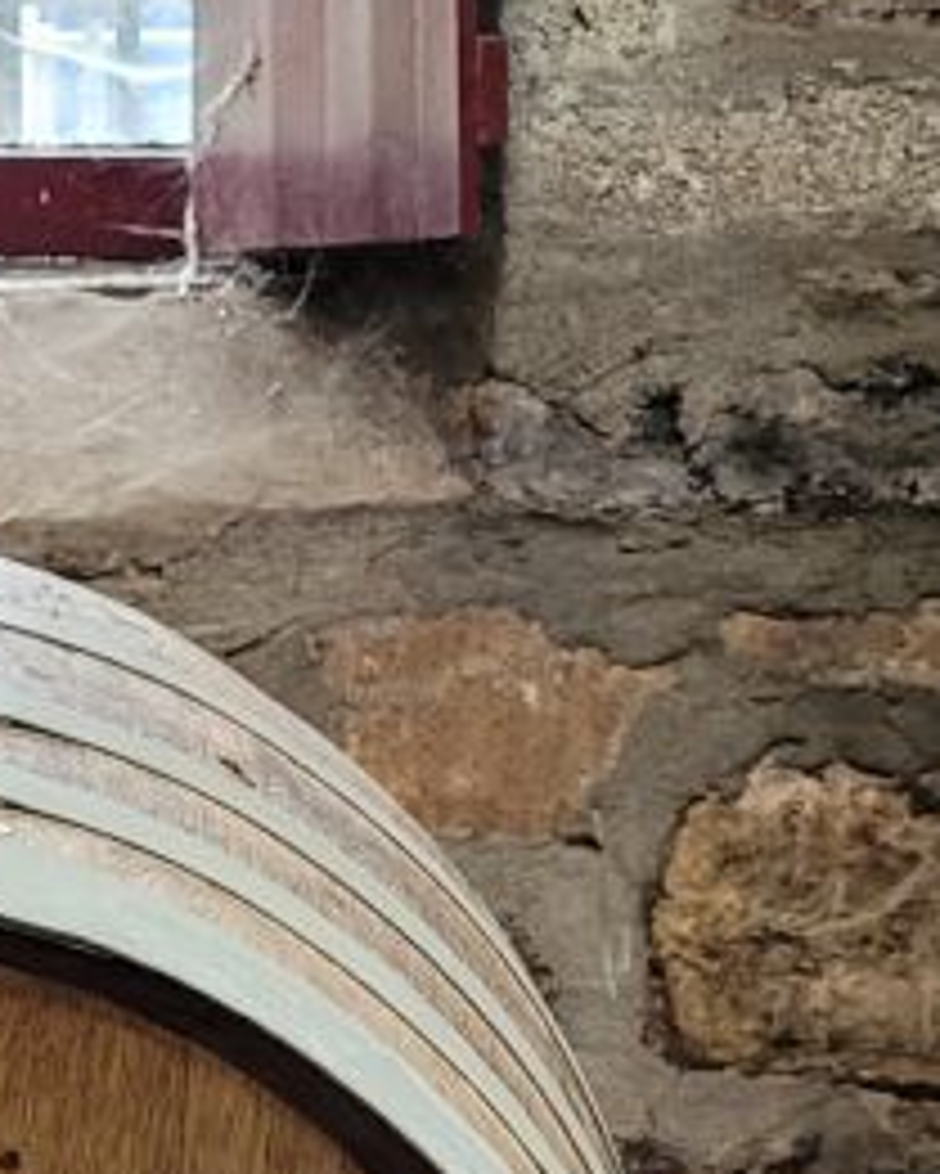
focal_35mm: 105
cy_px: 576
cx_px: -261
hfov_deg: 14.1
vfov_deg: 18.3
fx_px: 3649
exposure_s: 1/100
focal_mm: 5.4
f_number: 1.8
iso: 320
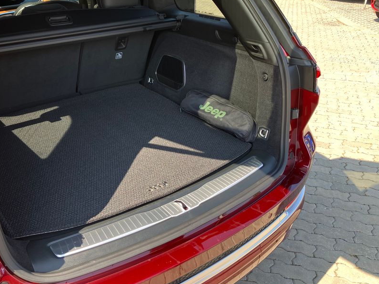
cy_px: 115
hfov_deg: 51.0
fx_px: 394
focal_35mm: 36
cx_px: 149
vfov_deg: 39.5
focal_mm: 3.99
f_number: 1.8
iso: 25
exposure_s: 1/133
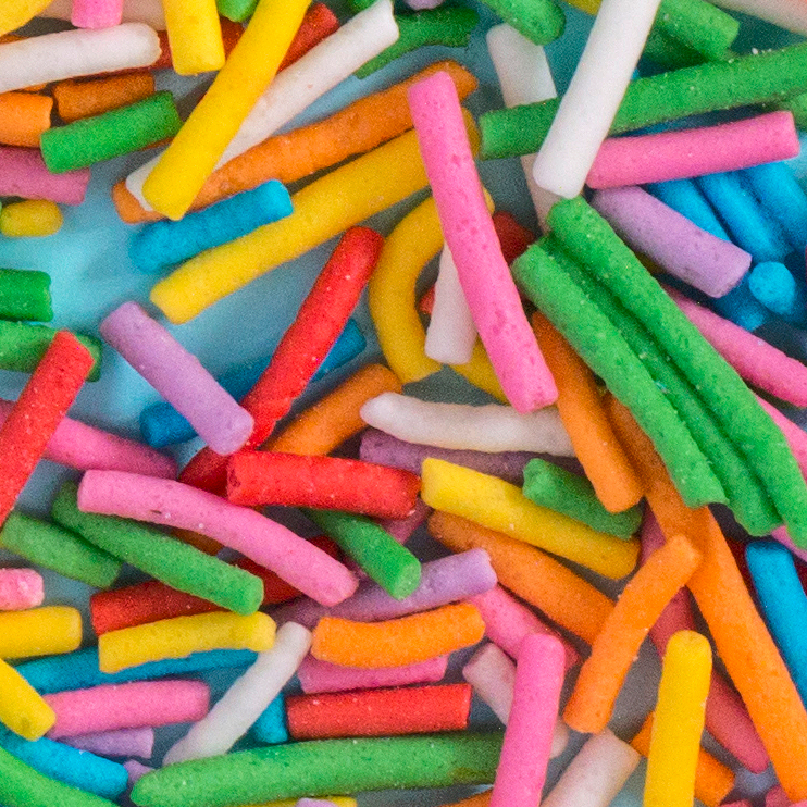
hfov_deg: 2.6
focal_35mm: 659
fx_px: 17381
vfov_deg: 2.6
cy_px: -1044
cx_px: -1630
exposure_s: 1
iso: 160
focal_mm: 60
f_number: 9
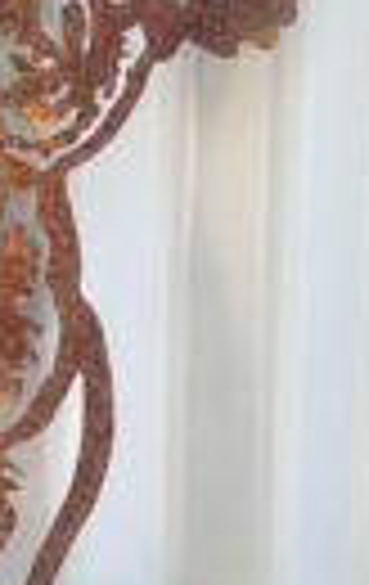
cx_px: -126
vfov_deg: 26.4
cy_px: 284
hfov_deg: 15.9
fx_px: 1247
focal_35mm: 78
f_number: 1.78
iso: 80
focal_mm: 6.76
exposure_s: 1/609
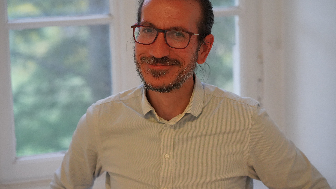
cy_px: 83
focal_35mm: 90
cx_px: 169
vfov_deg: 13.4
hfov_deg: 23.7
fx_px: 802
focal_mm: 85
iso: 8000
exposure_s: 1/160
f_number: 4
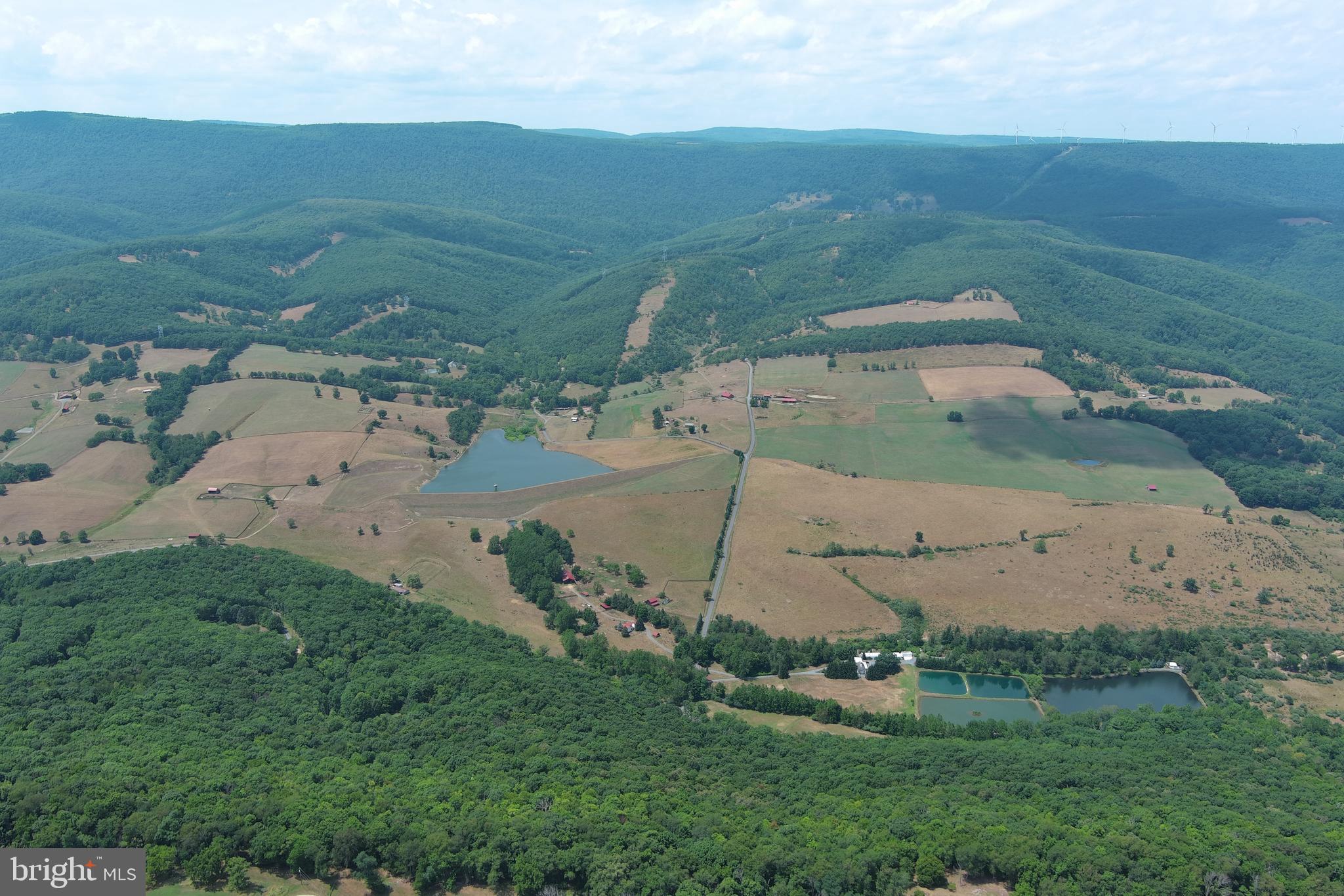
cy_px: 448
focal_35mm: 29
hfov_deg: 63.7
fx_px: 1083
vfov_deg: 45.0
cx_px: 672
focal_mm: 10.57
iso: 100
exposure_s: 1/1076
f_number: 2.8
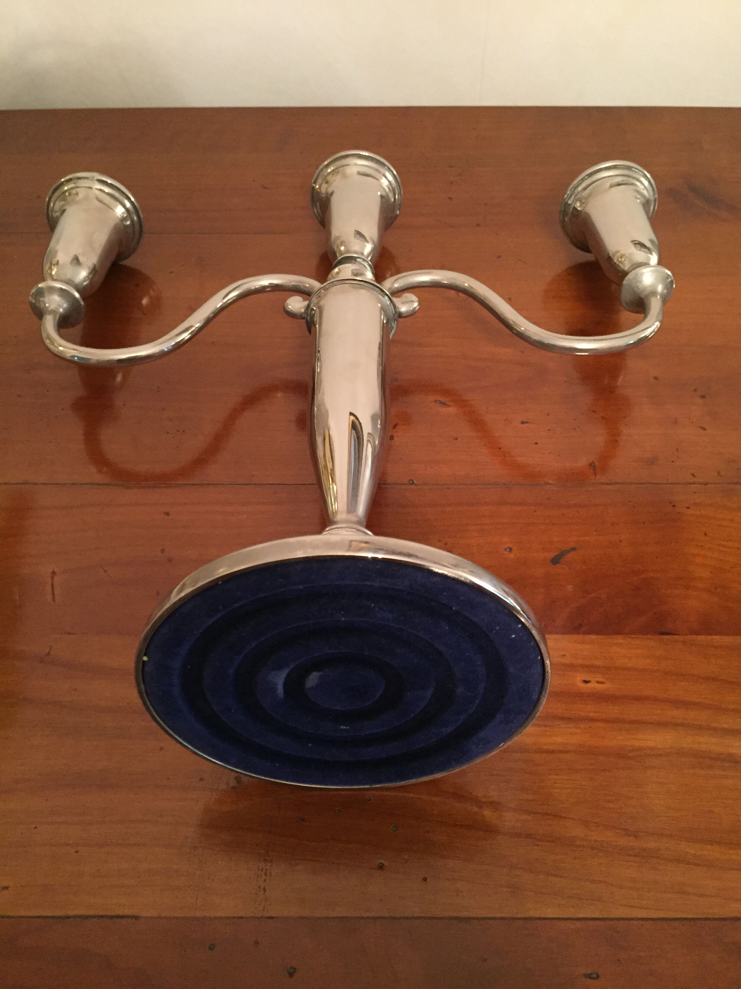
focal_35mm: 29
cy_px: 494
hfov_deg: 48.2
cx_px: 370
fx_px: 828
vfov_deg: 61.7
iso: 250
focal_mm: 4.15
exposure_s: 1/20
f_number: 2.2
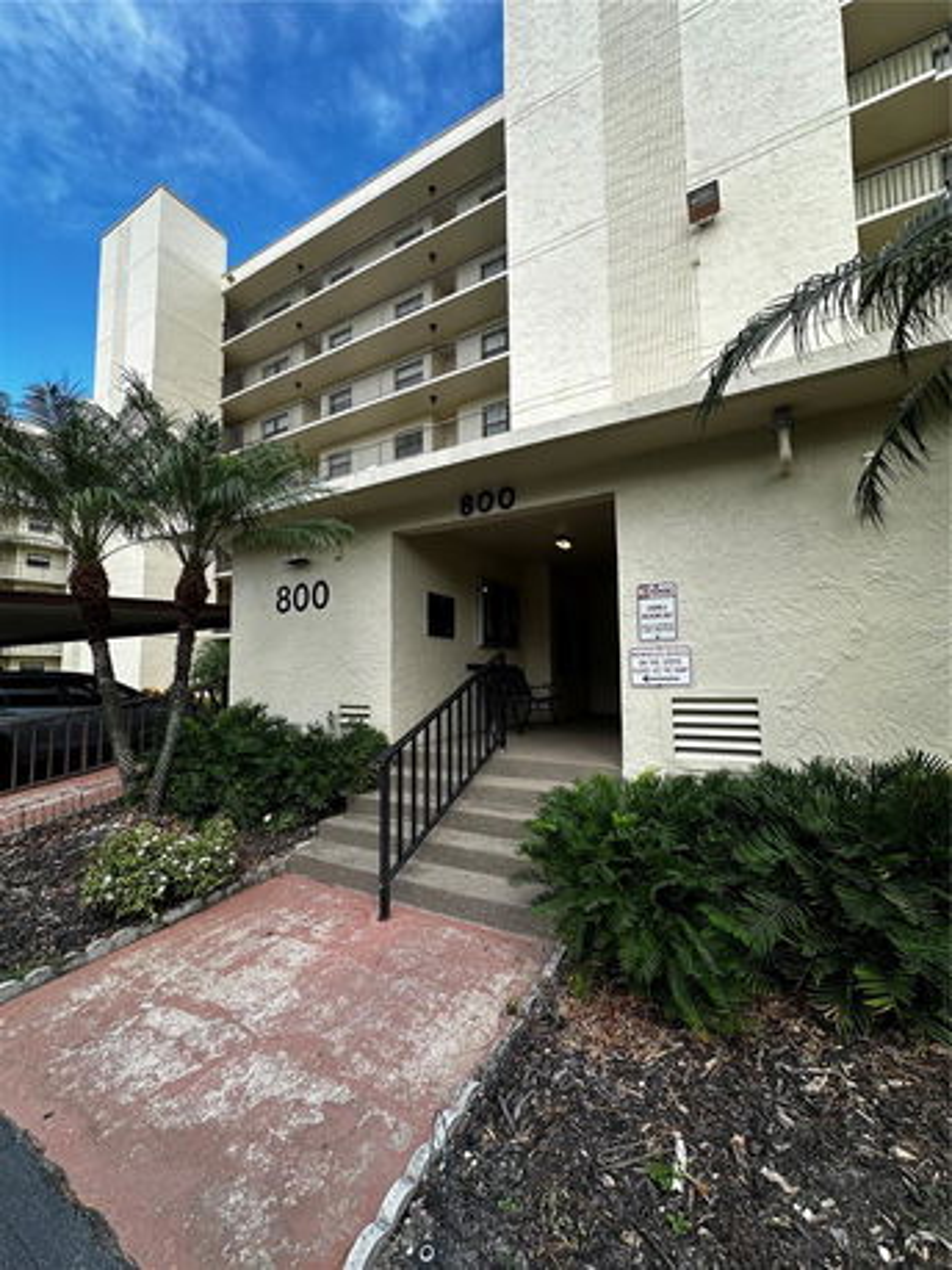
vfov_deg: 102.1
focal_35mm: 14
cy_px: 635
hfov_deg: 85.6
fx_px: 514
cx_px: 476
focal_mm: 2.22
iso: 40
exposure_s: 1/406
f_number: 2.2
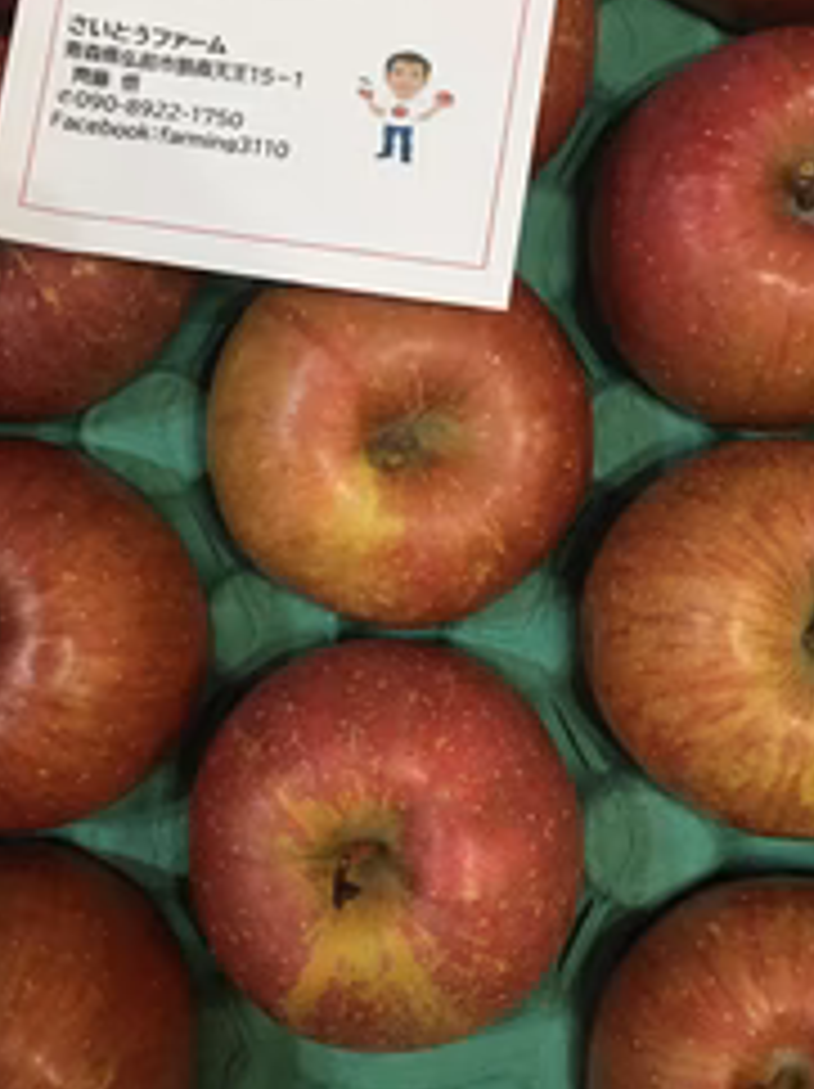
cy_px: 396
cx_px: 387
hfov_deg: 30.2
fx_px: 1508
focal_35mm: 48
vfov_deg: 39.4
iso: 160
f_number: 2.2
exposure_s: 1/30
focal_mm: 4.15
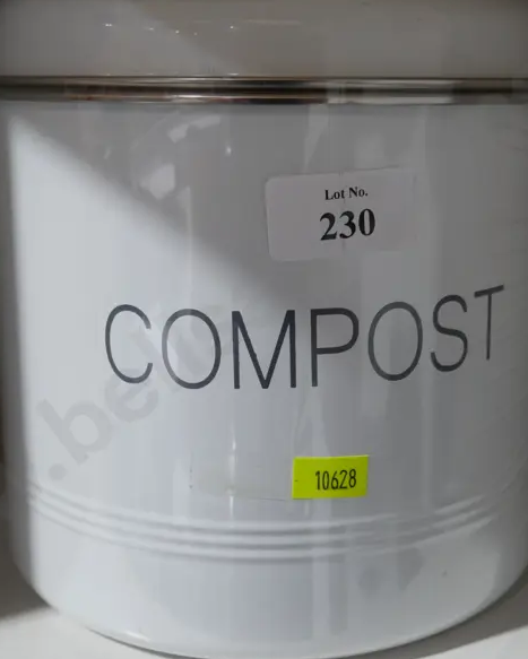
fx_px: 937
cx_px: 311
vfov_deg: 38.6
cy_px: 258
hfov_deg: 31.4
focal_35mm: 48
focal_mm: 14
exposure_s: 1/60
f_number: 3.5
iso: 320
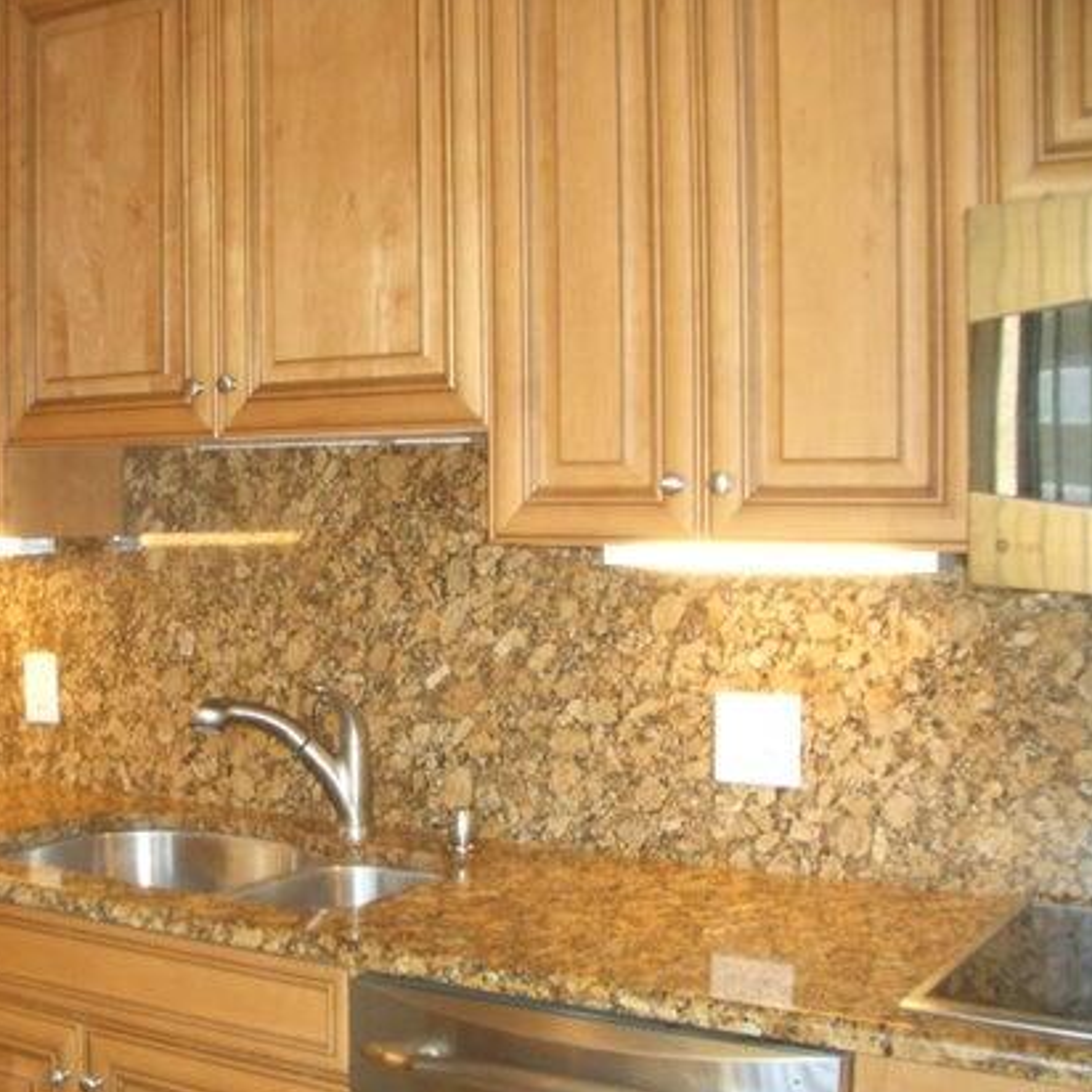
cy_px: 628
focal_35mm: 48
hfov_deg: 35.0
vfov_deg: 35.3
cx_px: 360
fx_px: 1713
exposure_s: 1/60
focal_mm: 5.8
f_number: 2.6
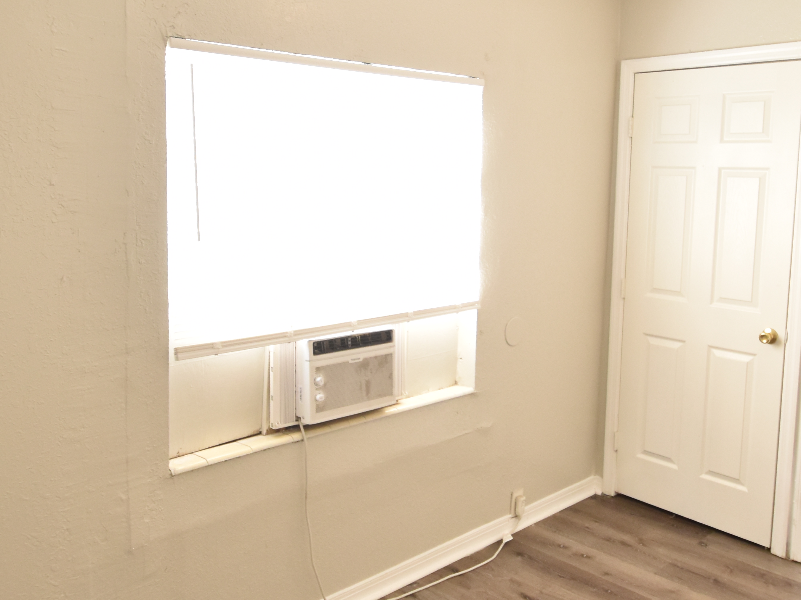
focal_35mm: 32
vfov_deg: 44.0
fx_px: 740
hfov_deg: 56.8
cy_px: 248
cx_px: 421
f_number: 5.6
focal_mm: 10
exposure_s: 1/125
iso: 800
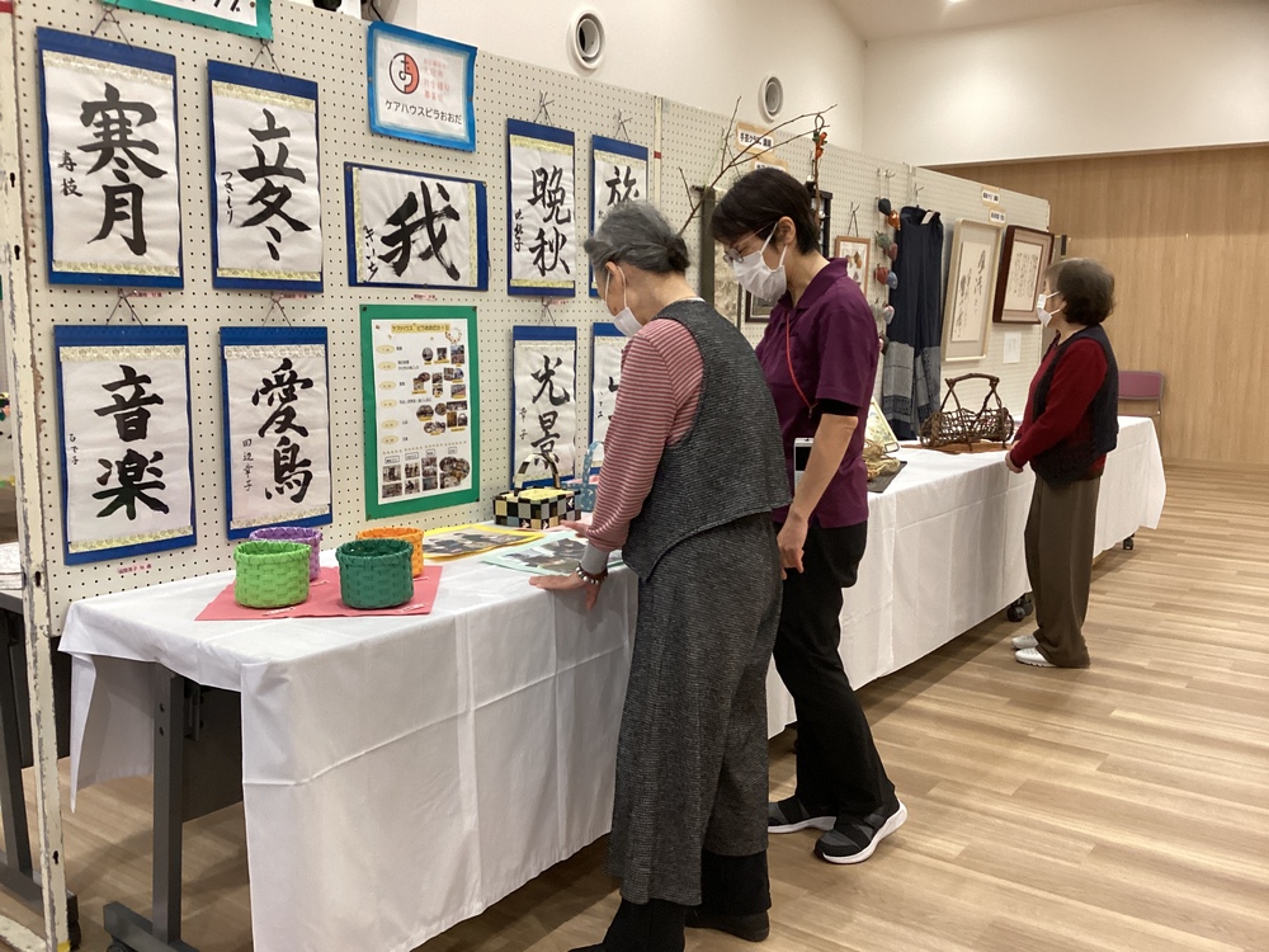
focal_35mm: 31
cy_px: 476
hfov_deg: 58.4
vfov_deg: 45.4
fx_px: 1136
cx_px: 634
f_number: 2.4
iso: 200
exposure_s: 1/60
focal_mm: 3.3
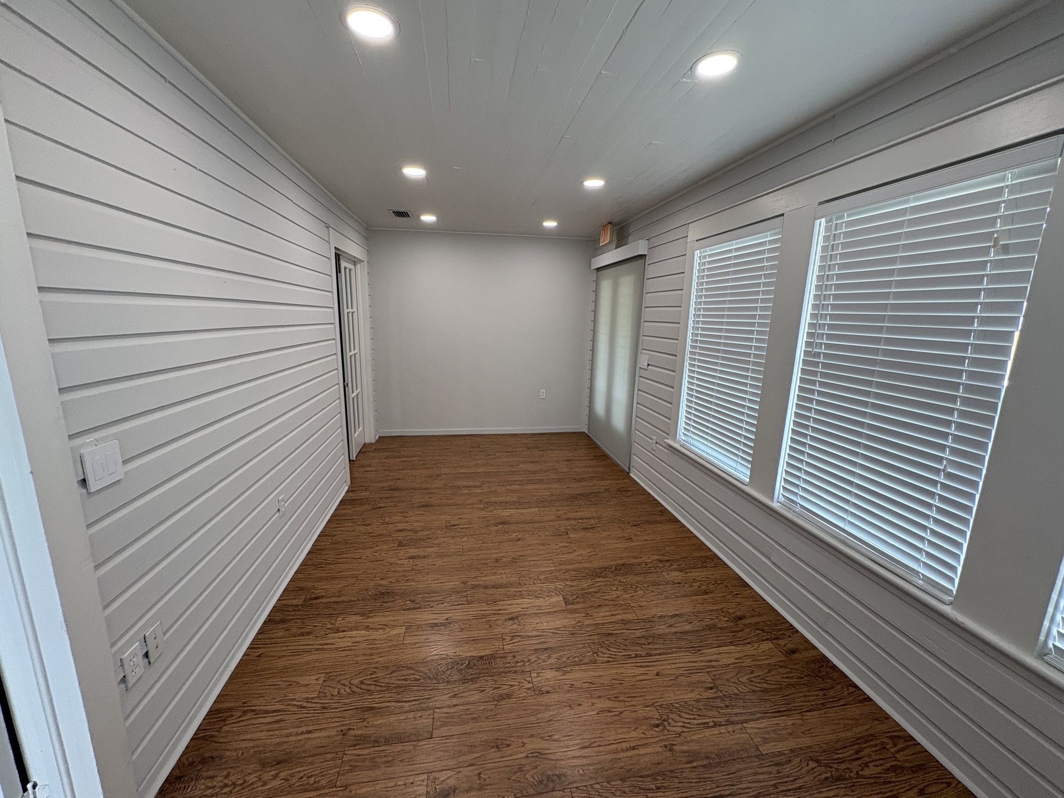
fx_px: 430
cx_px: 532
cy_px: 399
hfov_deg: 102.1
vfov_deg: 85.7
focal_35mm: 14
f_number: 2.2
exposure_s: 1/120
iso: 160
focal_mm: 2.22
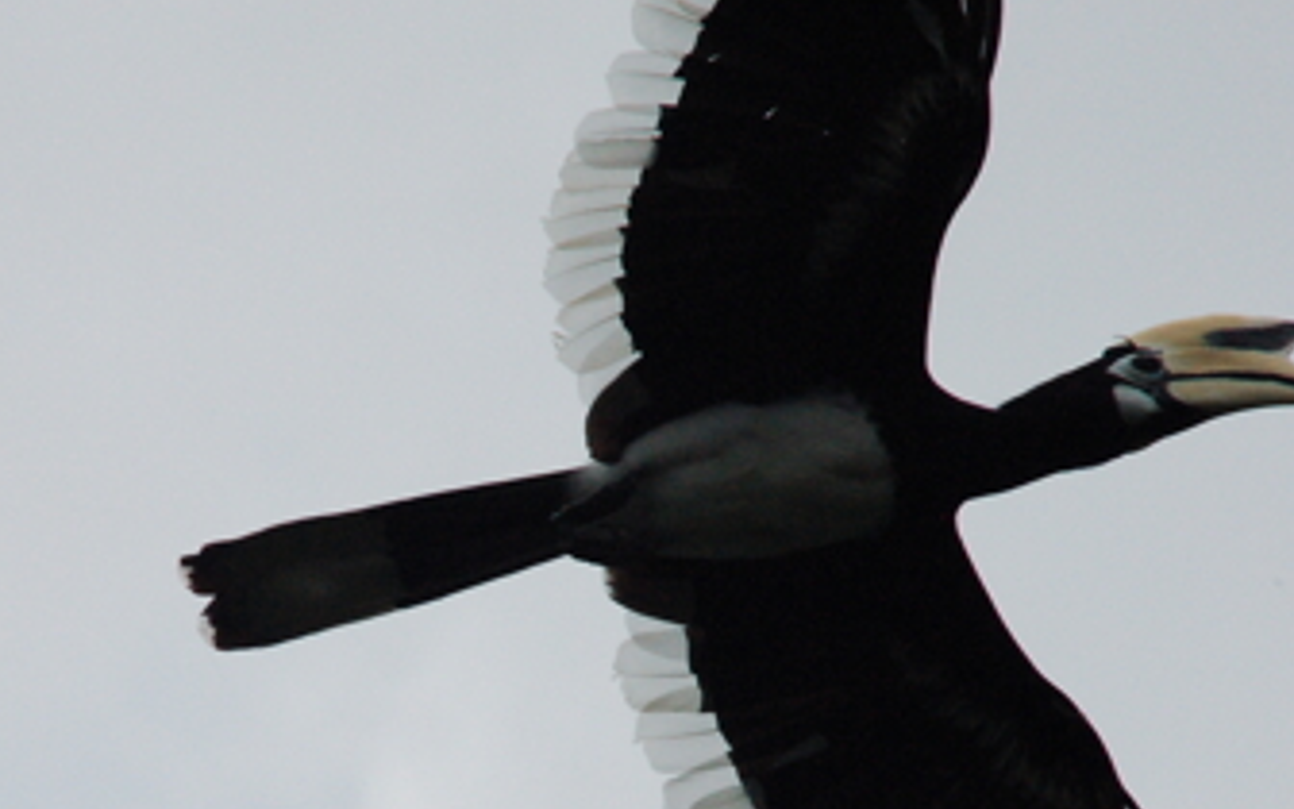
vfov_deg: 2.1
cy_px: 686
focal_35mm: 626
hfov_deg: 3.4
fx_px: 22076
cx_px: 381
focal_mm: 250
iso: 1600
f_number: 18
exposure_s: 1/1000
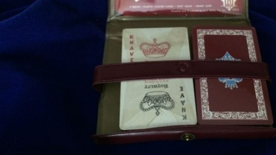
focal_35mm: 43
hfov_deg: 46.9
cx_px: 173
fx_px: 315
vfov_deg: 27.1
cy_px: 27
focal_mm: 4.12
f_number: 2.2
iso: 500
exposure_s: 1/15
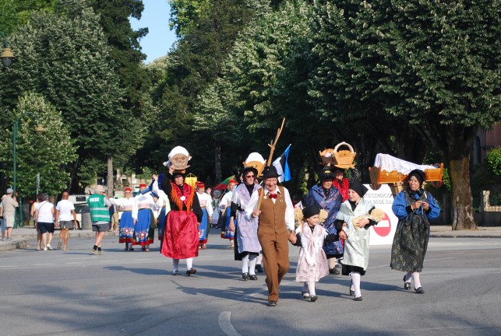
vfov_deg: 13.4
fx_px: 1431
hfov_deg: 19.8
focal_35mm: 103
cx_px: 229
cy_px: 203
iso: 100
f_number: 6.3
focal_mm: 55
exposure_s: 1/160
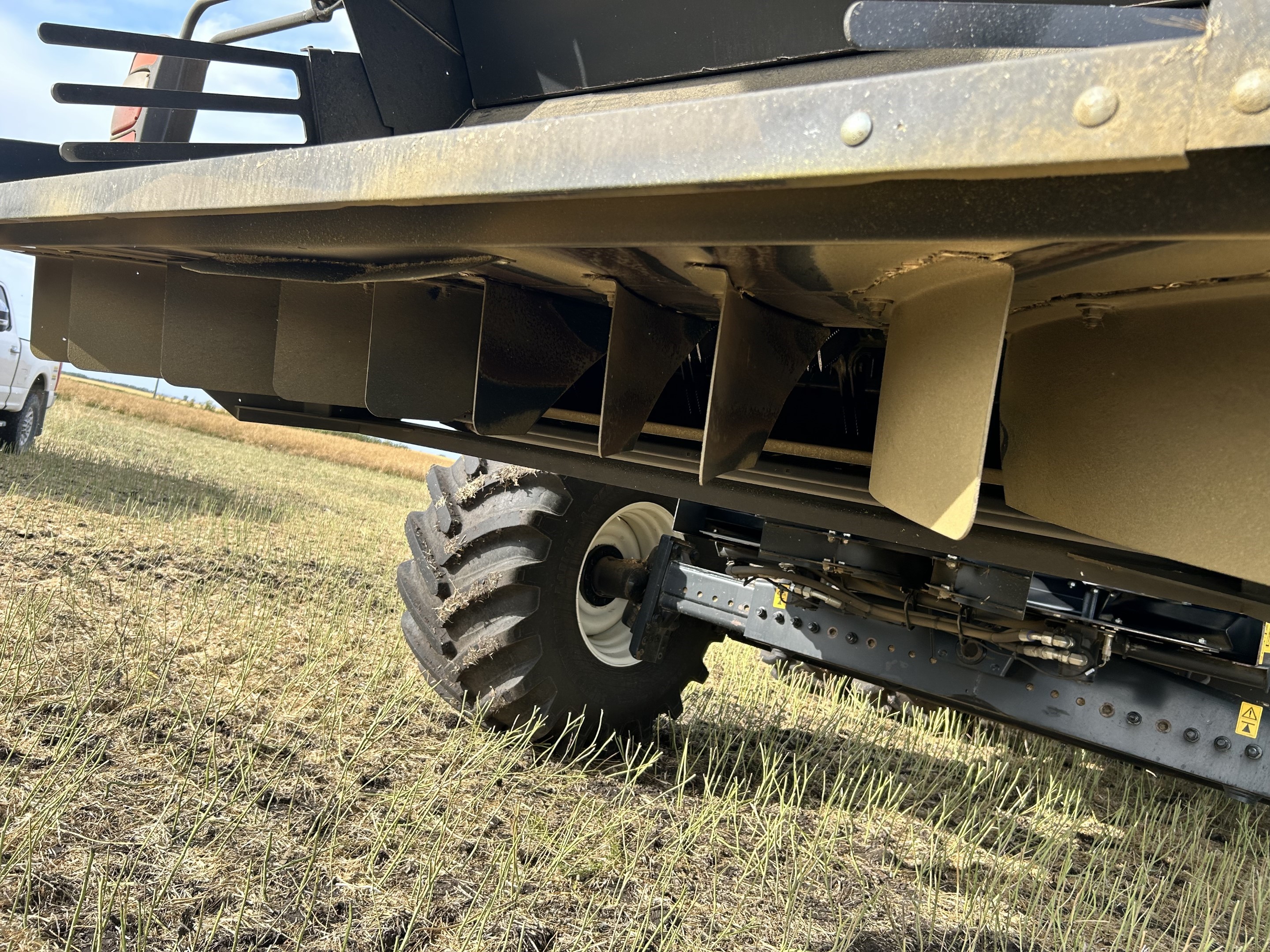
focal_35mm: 26
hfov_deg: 67.3
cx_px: 635
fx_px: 954
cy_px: 476
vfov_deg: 53.1
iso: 50
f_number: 1.5
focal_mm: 5.7
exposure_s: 1/1135
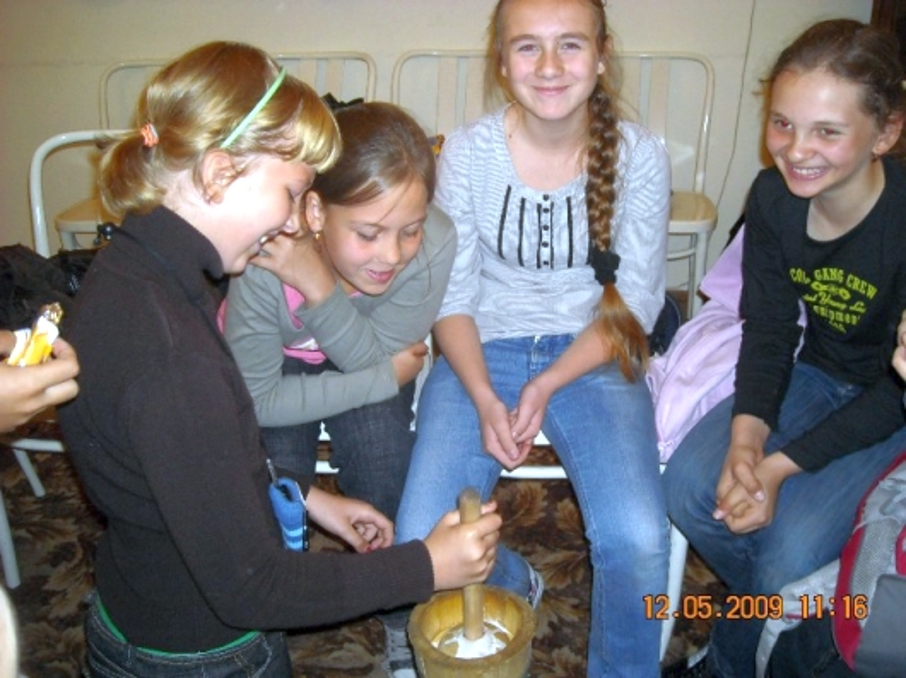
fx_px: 916
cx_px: 453
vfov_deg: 40.7
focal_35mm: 35
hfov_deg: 52.6
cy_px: 339
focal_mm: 5.7
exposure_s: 1/60
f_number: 2.8
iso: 200
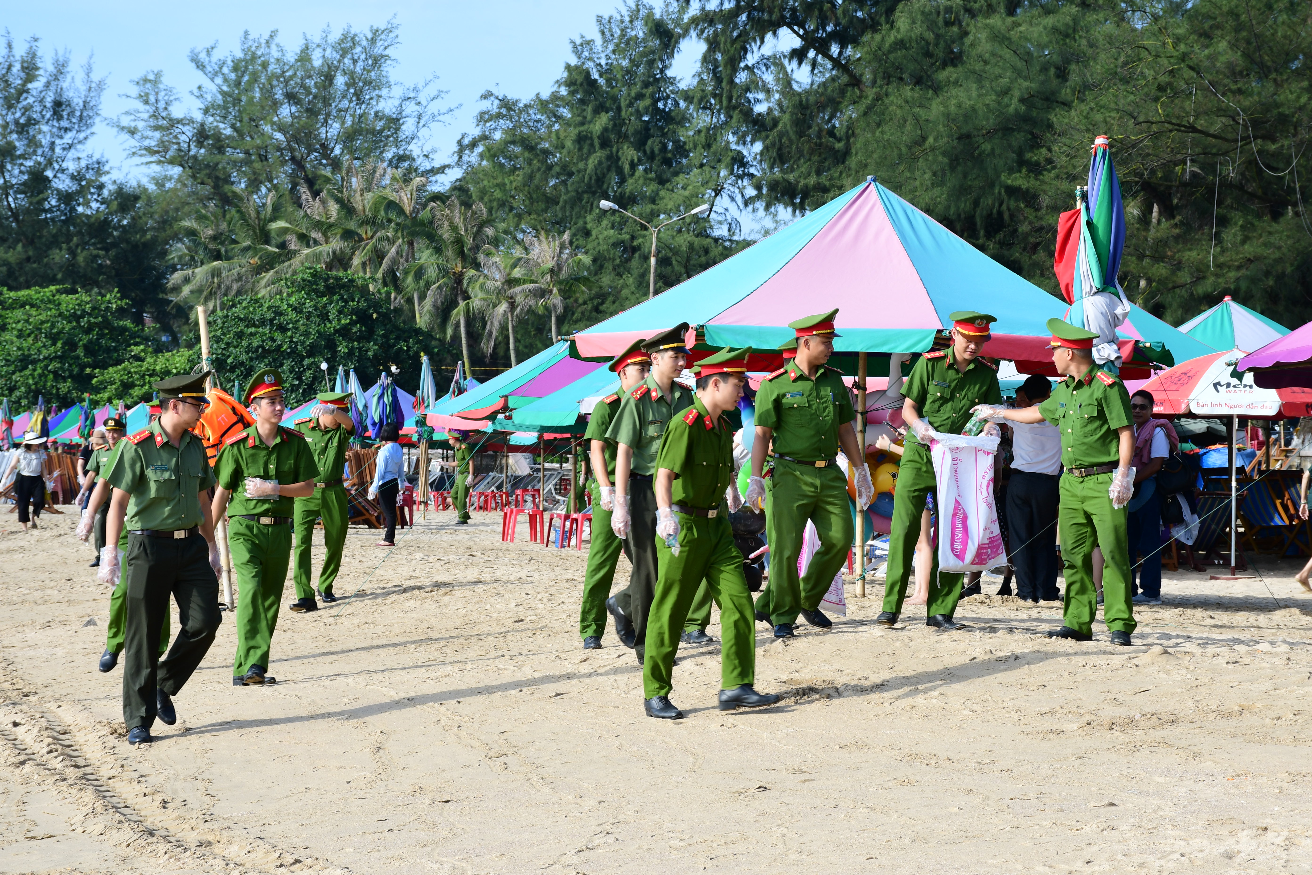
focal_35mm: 93
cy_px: 438
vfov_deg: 14.7
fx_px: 3389
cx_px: 656
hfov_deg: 21.9
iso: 200
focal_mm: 62
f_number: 10
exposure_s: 1/200
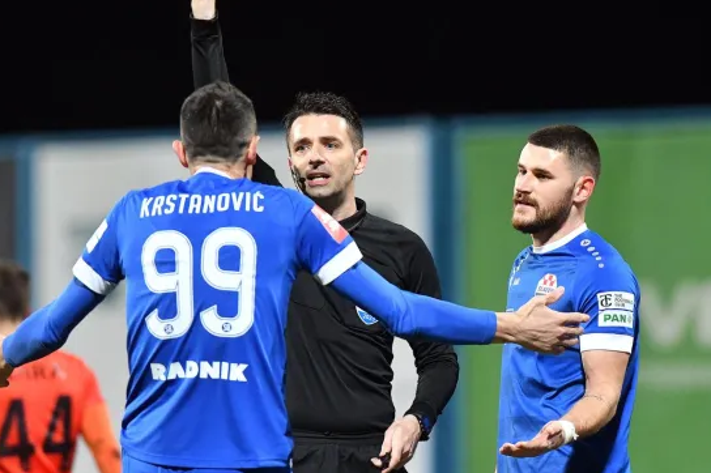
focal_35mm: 419
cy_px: 223
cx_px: 235
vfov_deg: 3.3
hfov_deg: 4.9
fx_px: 8270
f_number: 4
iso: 4000
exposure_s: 1/1000
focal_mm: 300
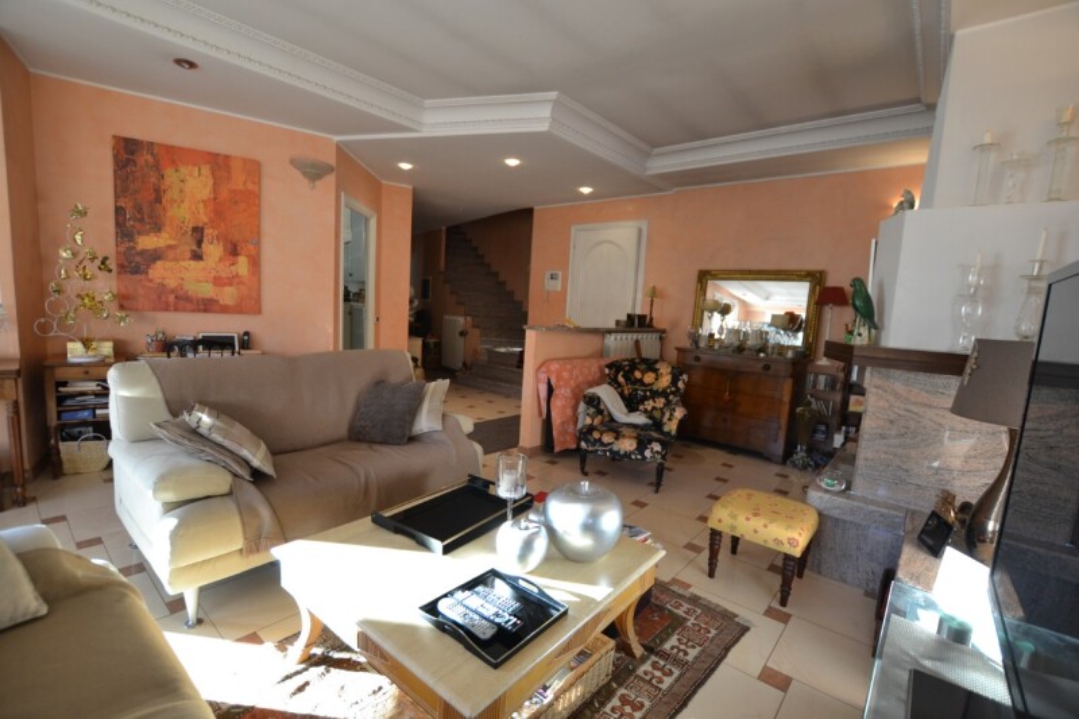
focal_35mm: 15
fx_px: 449
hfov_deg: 100.4
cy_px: 360
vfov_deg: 77.3
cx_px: 540
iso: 400
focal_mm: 10
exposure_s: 1/60
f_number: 3.5
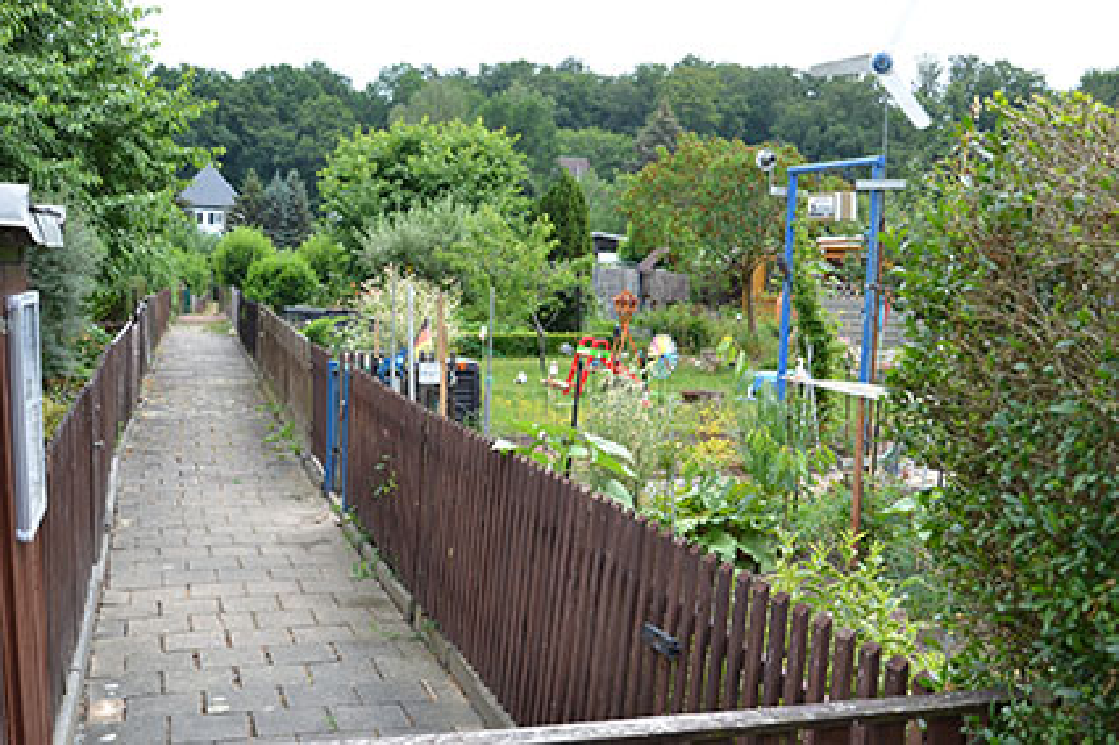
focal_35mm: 36
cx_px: 560
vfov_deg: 36.8
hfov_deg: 53.2
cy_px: 372
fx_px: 1119
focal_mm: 24
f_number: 5.6
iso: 100
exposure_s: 1/125
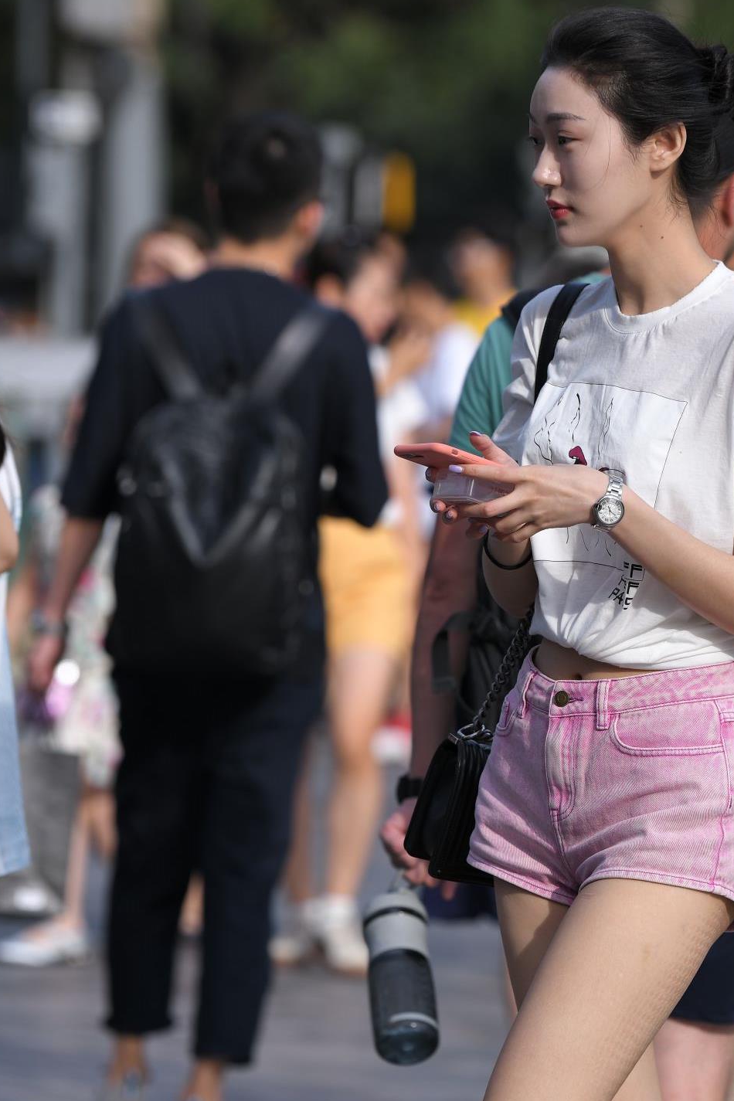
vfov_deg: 6.3
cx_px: 581
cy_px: 735
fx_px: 9939
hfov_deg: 4.2
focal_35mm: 325
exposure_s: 1/800
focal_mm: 170
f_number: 4
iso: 110
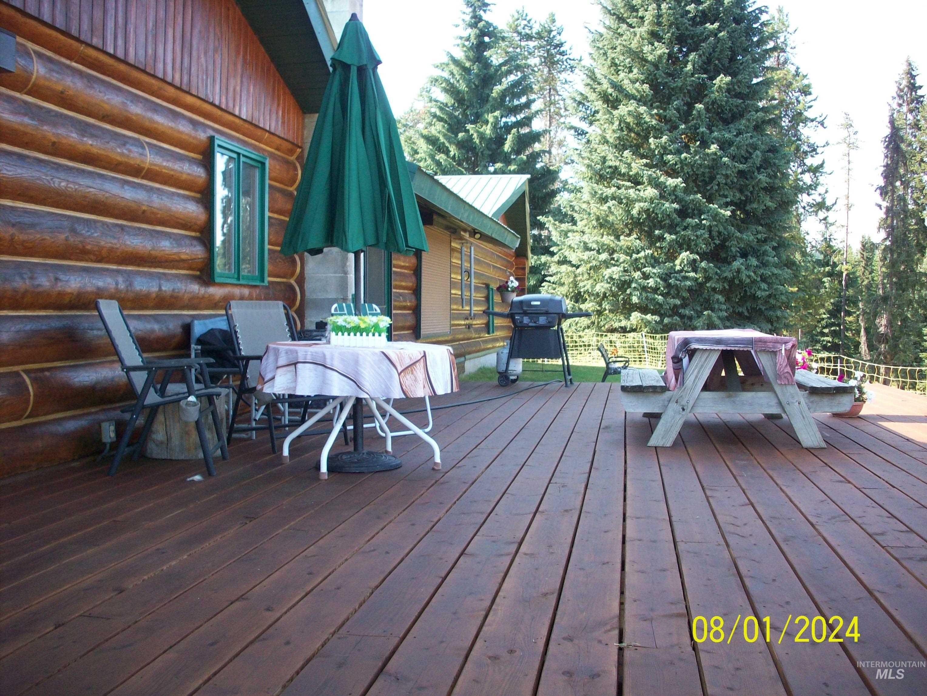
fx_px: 991
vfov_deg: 38.7
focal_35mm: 37
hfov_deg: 50.1
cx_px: 464
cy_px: 348
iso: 80
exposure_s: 1/119
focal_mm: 6.2
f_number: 2.8
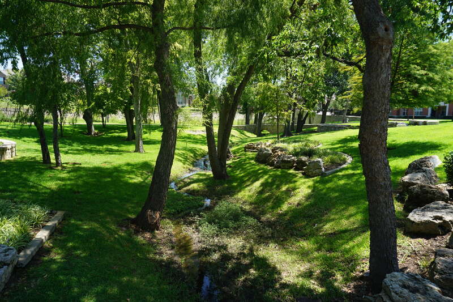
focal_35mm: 24
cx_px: 226
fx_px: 302
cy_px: 151
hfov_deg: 73.8
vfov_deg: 53.1
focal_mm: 16
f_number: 8
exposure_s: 1/80
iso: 100
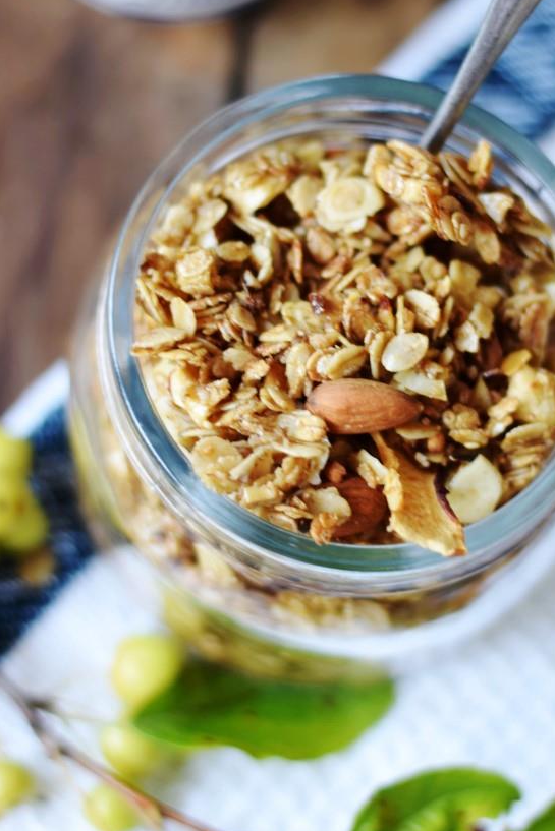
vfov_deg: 21.7
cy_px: 369
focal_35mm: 94
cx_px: 345
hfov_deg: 14.5
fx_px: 2173
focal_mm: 50
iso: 100
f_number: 2.2
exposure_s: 1/20
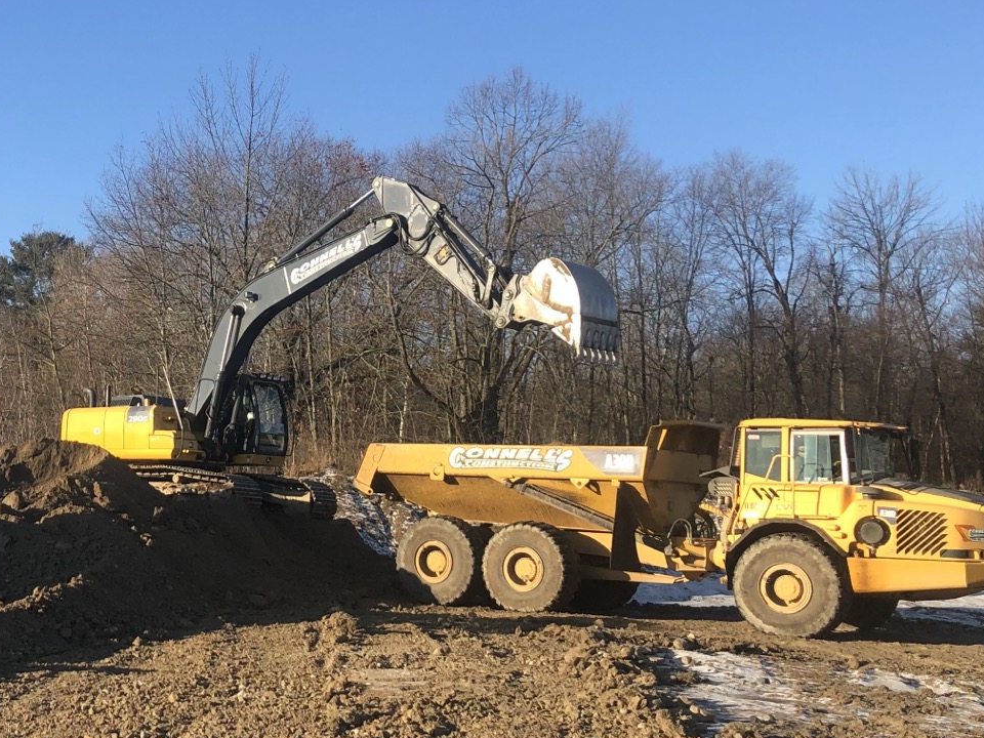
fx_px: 1592
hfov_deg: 32.5
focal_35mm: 56
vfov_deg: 26.1
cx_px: 89
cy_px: 392
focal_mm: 3.99
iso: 20
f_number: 1.8
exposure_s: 1/960
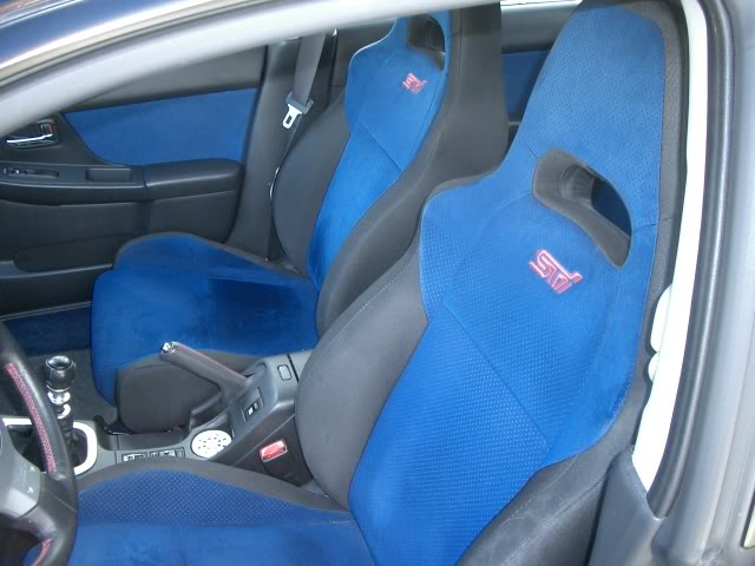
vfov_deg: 40.7
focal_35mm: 35
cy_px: 283
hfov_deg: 52.6
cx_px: 378
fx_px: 763
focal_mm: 5.8
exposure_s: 1/40
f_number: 2.6
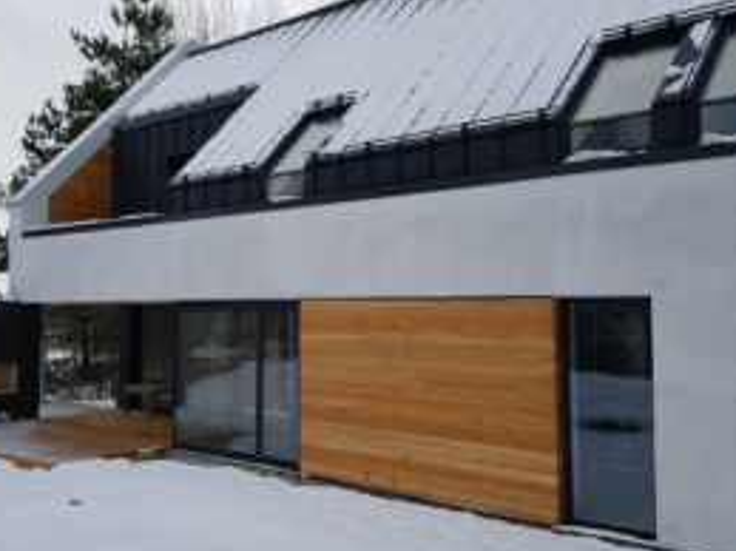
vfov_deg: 37.7
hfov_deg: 48.5
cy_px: 261
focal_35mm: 38
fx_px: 808
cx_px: 271
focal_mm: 4.2
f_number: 1.7
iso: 50
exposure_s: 1/944
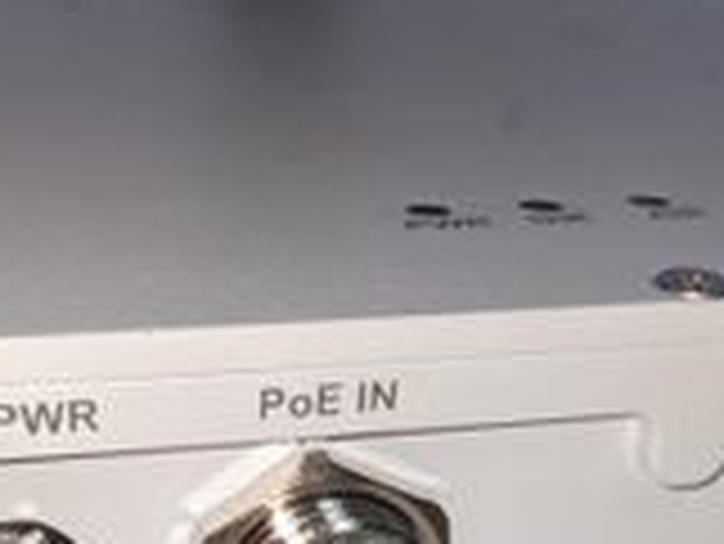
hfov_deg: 28.9
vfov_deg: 20.8
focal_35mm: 67
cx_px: 333
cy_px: 616
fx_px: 1402
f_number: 1.73
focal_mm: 4.38
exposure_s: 1/120
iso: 61
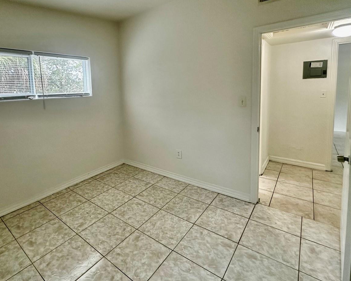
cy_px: 107
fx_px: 197
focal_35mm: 19
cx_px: 139
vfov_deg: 69.9
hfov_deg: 82.2
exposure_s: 1/120
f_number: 2.2
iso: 200
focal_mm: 2.22
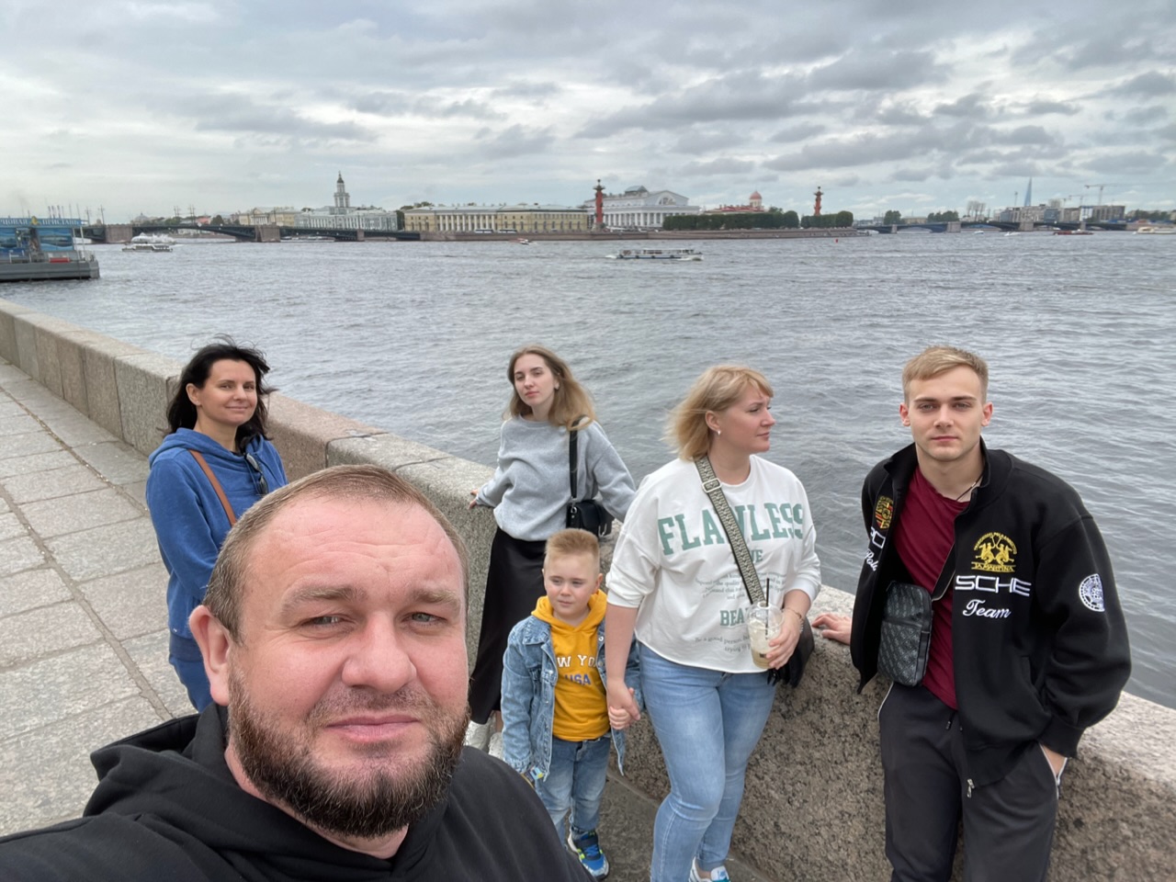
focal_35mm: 23
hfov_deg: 73.9
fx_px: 781
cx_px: 588
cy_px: 441
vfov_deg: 58.9
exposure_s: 1/212
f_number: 2.2
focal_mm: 2.71
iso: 25
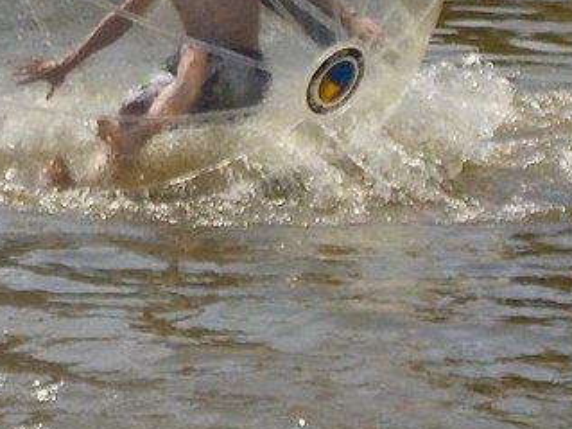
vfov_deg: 8.0
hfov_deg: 10.6
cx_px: 217
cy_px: 66
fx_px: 3072
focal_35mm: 186
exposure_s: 1/1000
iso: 125
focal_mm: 7.9
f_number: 4.7
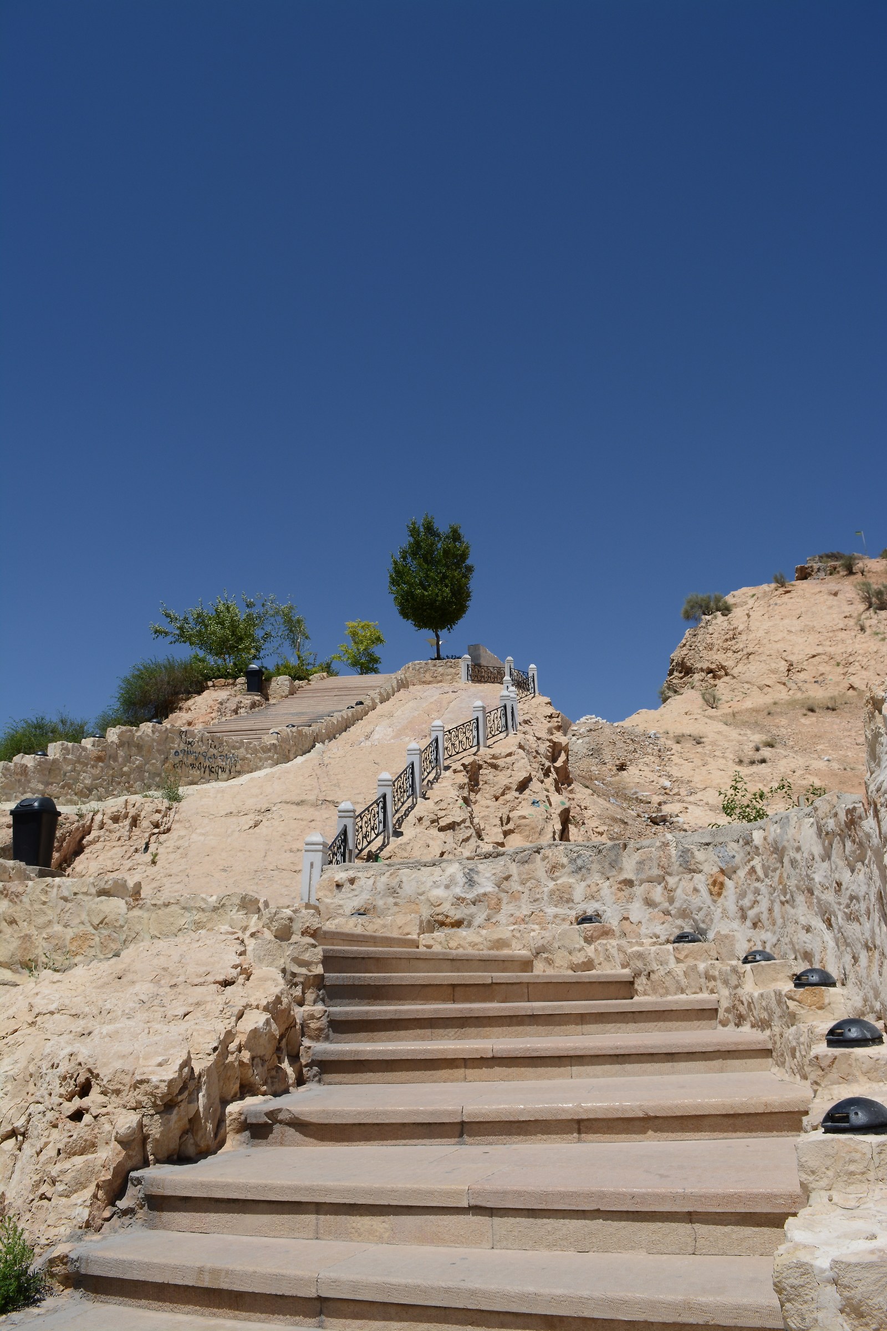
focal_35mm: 27
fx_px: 998
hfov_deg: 47.9
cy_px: 666
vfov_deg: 67.4
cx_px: 444
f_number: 9
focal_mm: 18
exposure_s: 1/500
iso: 100
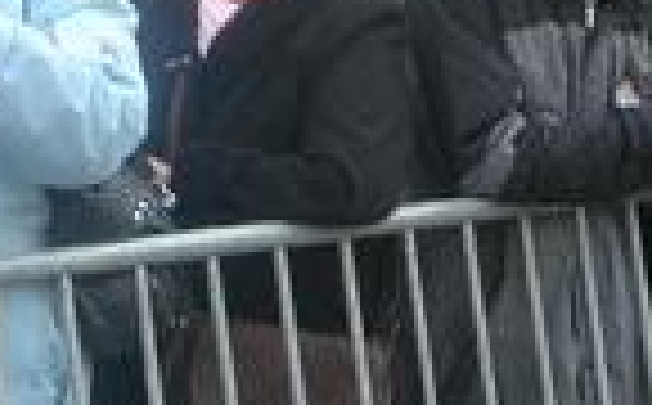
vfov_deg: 7.9
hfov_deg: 12.8
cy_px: 4
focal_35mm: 164
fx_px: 2909
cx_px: 261
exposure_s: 1/140
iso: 50
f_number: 2.8
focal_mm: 5.8
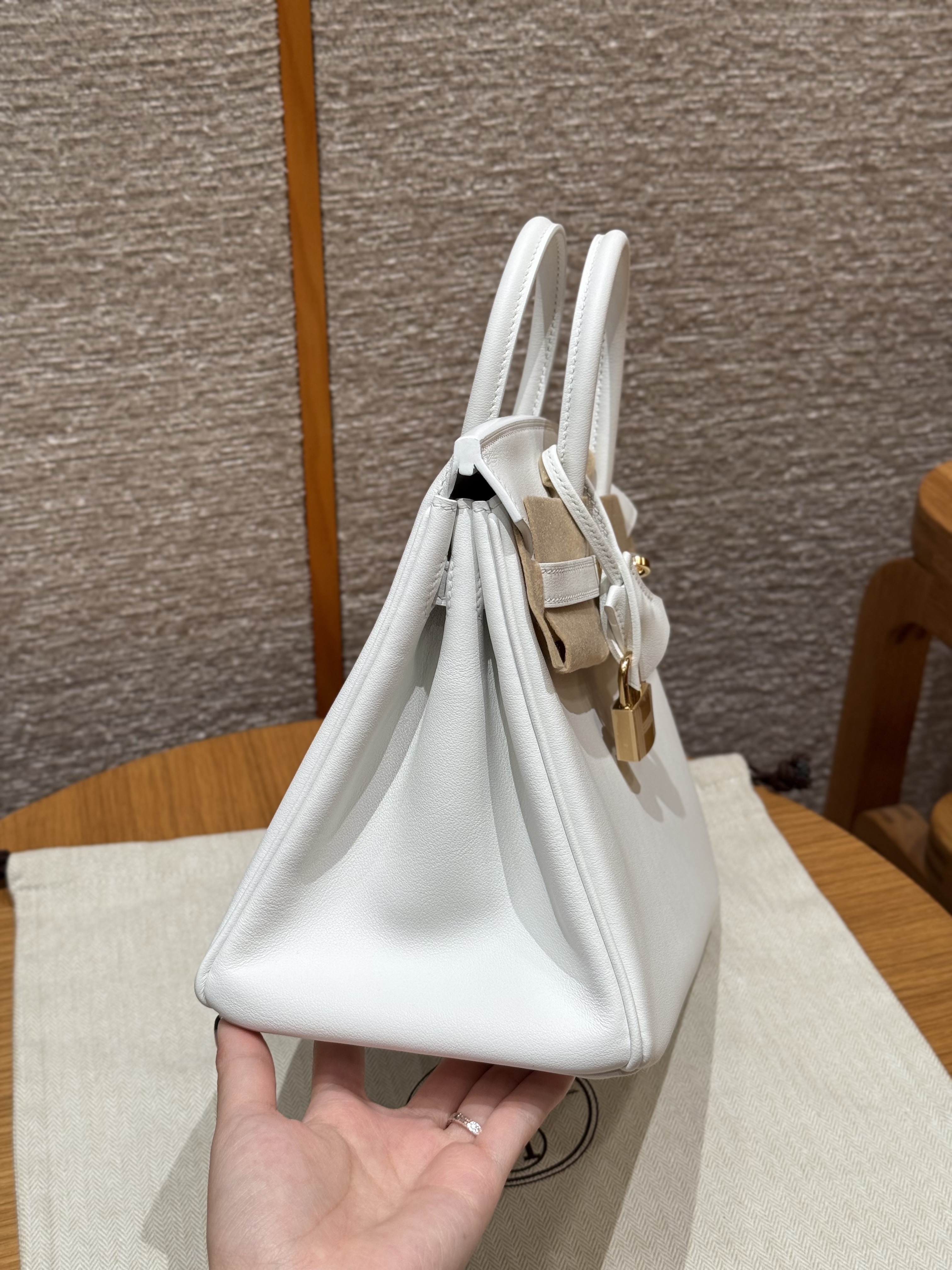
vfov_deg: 39.7
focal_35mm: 48
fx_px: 1760
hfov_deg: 30.3
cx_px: 476
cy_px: 635
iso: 50
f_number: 1.78
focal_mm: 6.76
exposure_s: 1/100
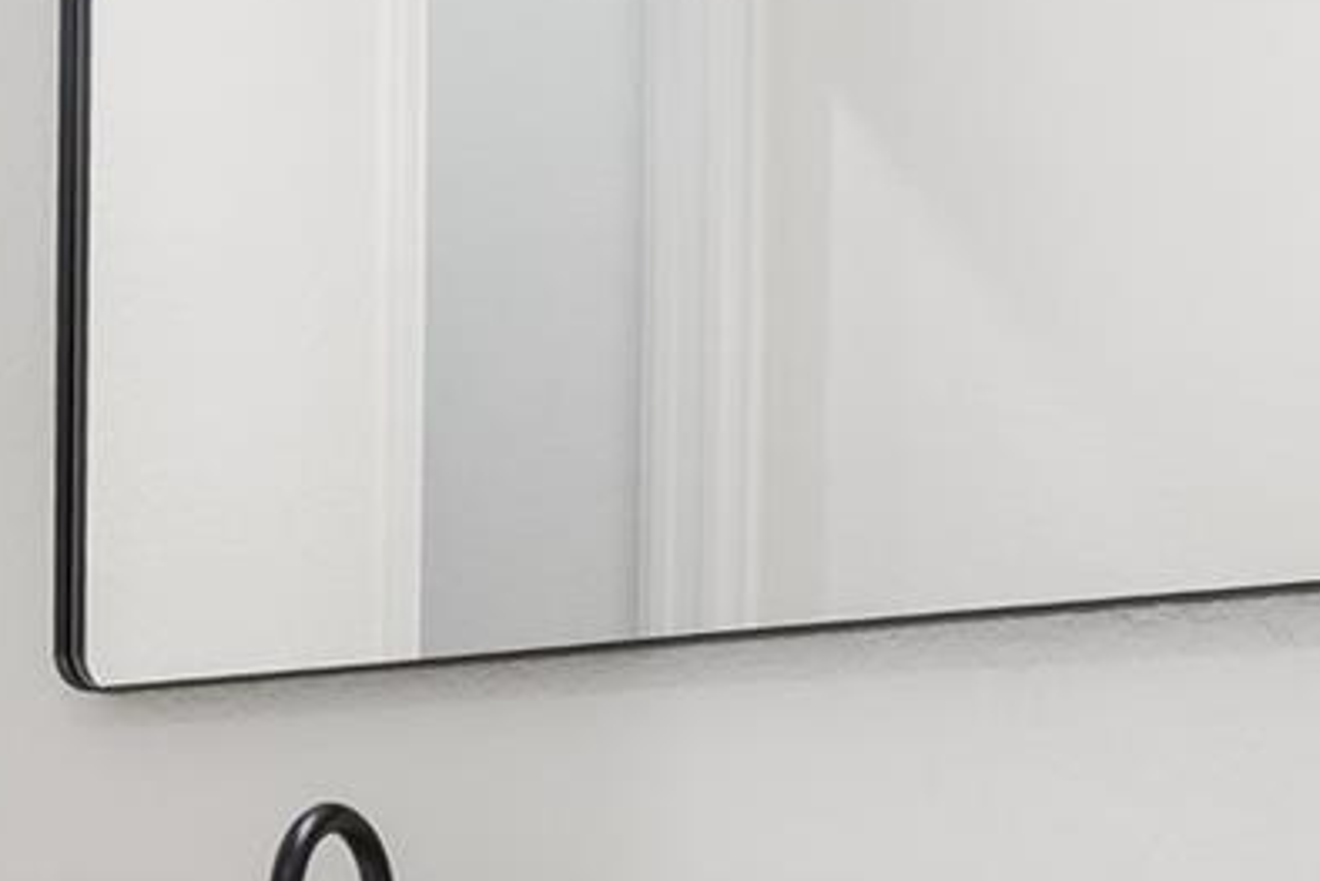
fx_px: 2384
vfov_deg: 19.5
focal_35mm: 65
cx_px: 114
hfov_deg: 29.6
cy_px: 1095
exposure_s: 1/125
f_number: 2.8
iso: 400
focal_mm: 16
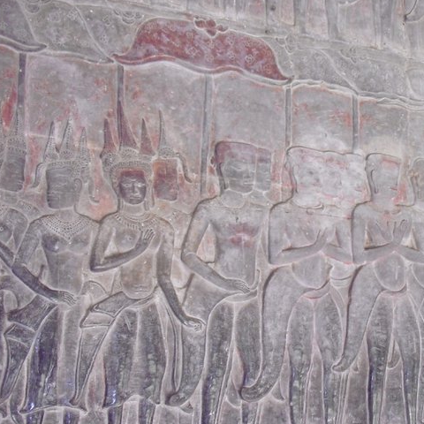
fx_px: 776
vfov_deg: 30.5
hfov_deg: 29.9
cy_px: 244
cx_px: 335
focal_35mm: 56
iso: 200
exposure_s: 1/80
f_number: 2.8
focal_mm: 6.2
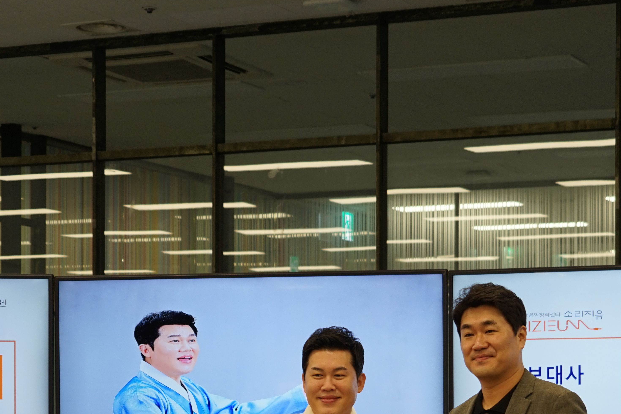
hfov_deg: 20.4
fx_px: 1725
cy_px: 413
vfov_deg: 13.5
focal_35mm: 100
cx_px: 387
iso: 320
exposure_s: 1/60
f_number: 4.5
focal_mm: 49
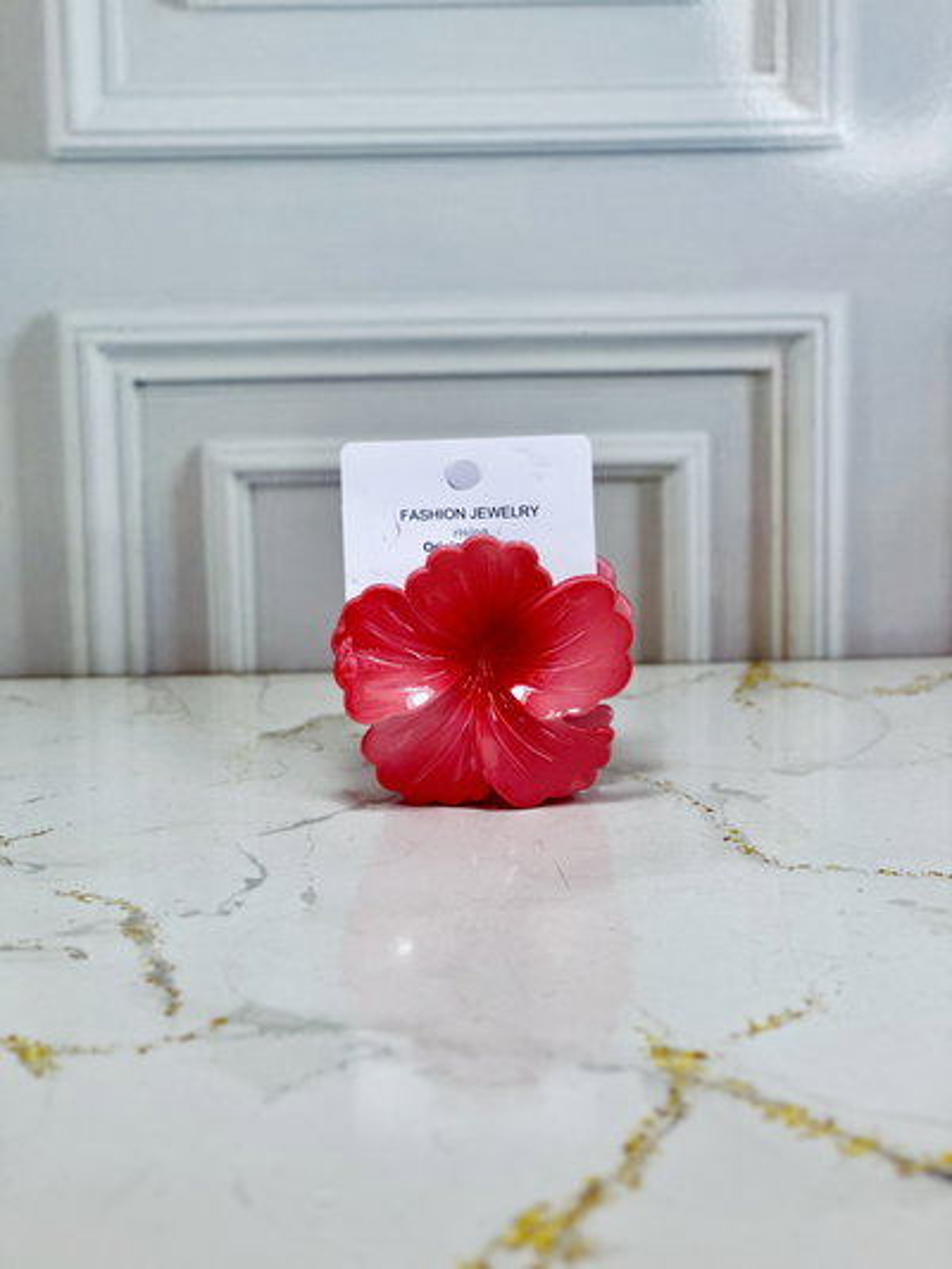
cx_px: 476
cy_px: 634
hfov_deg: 19.1
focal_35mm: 77
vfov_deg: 25.3
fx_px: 2822
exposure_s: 1/100
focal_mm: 9
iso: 100
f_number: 2.8
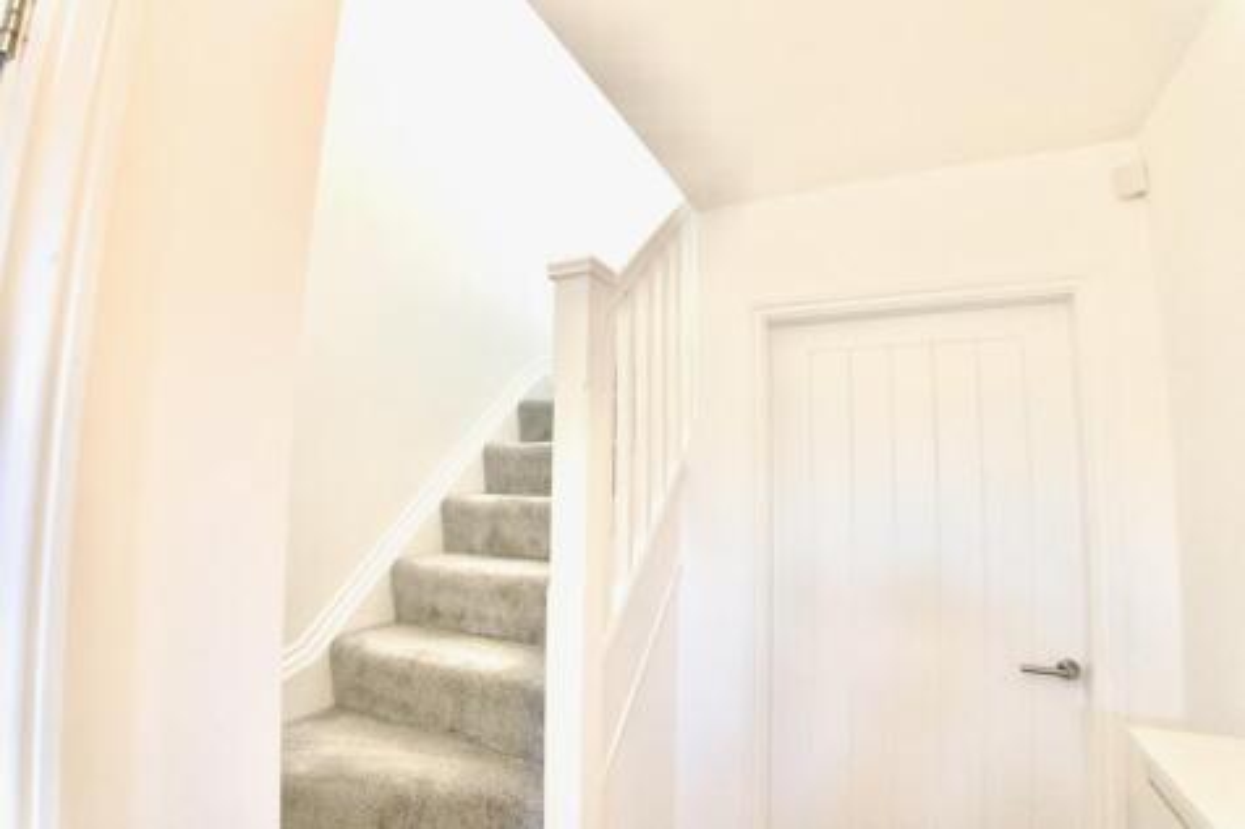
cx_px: 622
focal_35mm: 17
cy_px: 414
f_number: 8
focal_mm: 17
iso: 5000
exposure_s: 1/160
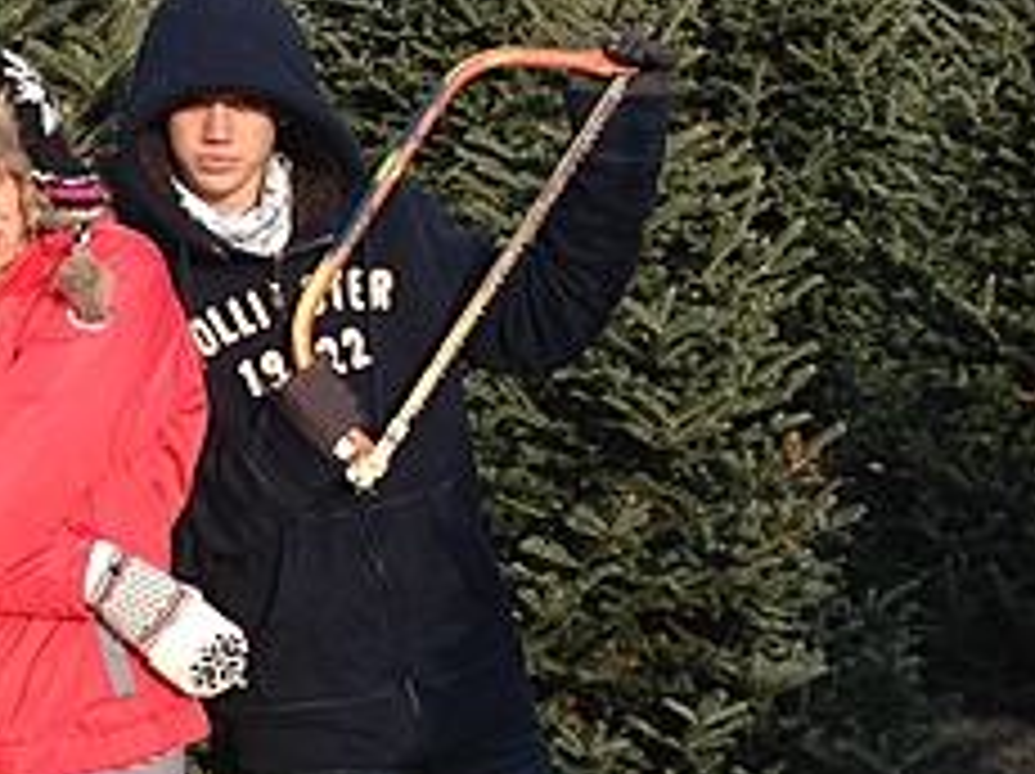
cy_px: 338
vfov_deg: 16.0
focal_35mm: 92
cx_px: -225
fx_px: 2748
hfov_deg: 20.0
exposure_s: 1/653
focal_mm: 4.12
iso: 50
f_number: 2.4
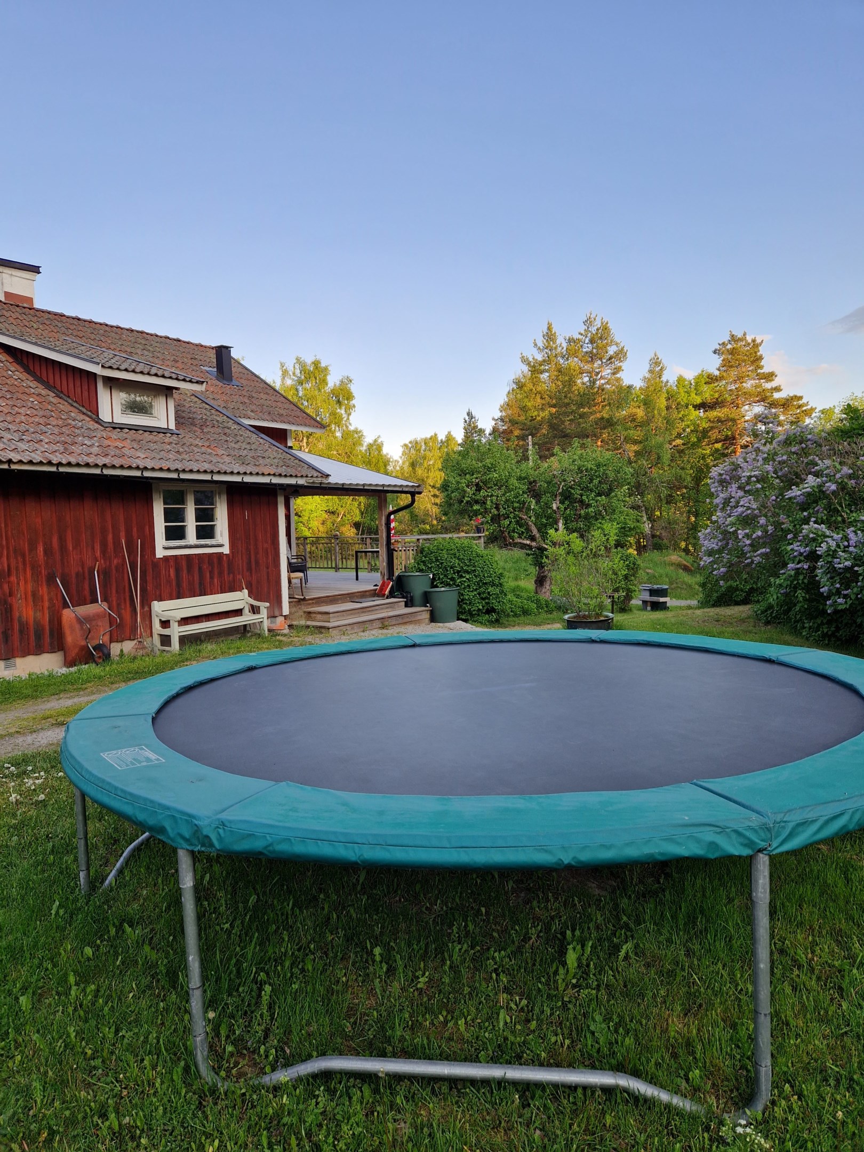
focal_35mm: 23
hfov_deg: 58.9
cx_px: 432
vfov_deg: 73.9
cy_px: 576
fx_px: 765
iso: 50
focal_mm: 5.4
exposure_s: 1/332
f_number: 1.8
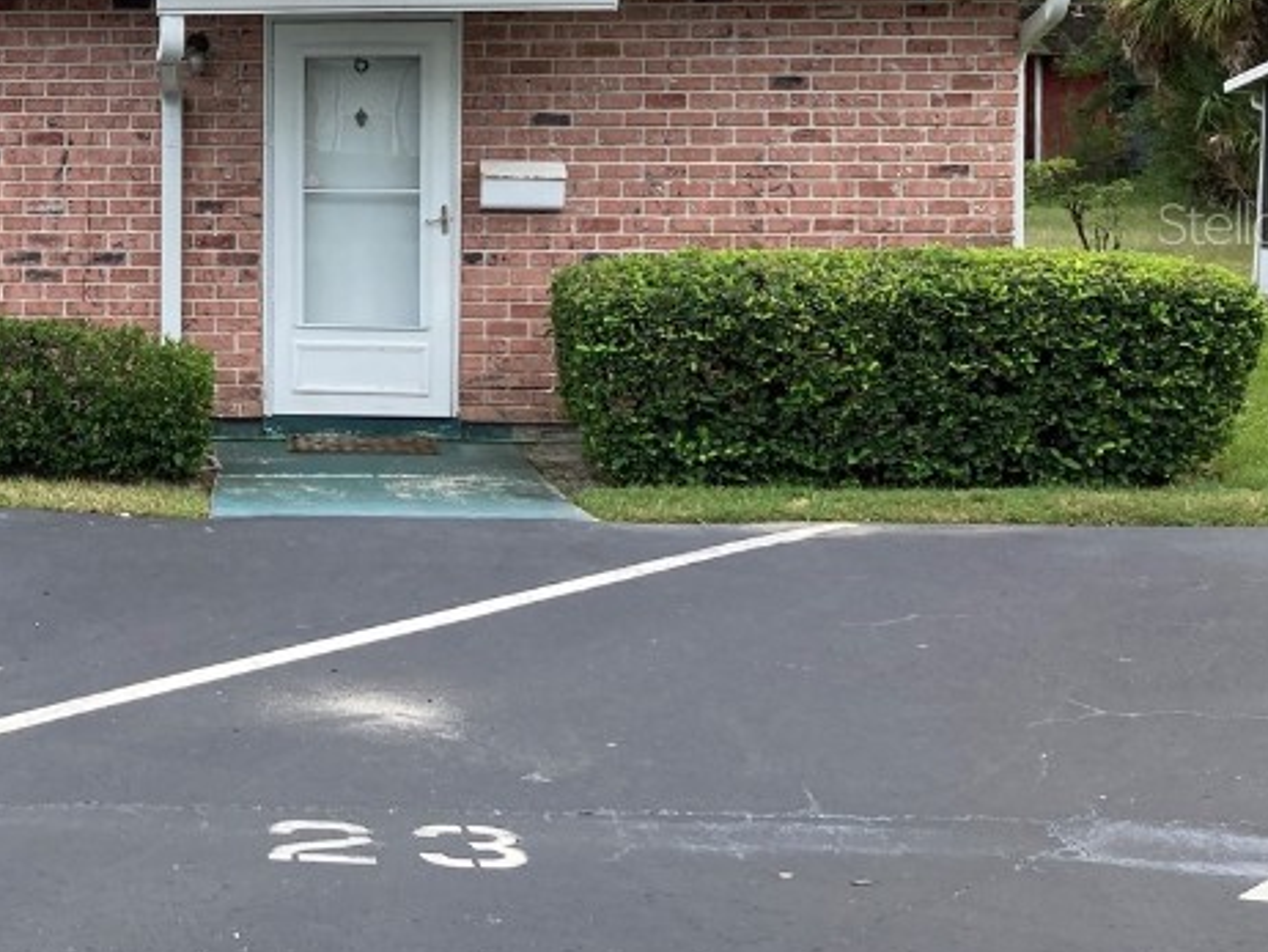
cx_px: 11
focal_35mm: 62
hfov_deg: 29.2
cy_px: 222
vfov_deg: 23.4
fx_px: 2272
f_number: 1.8
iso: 20
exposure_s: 1/1116
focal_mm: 3.99
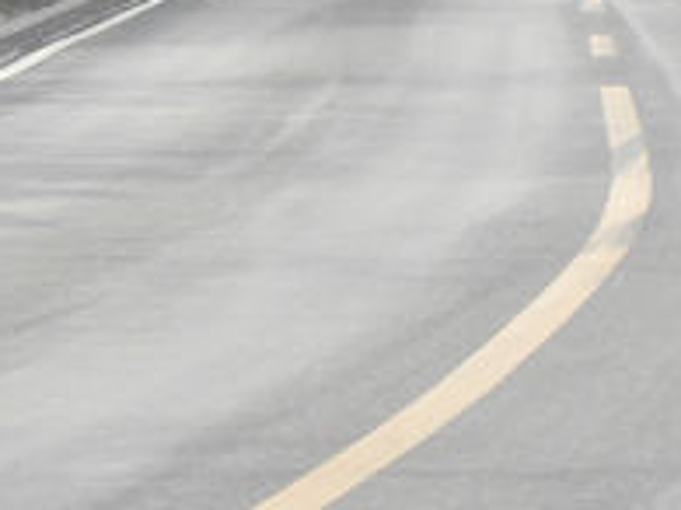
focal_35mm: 487
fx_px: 9575
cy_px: -192
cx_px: 419
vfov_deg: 3.0
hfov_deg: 4.1
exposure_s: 1/168
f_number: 4
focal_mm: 16.9
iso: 64
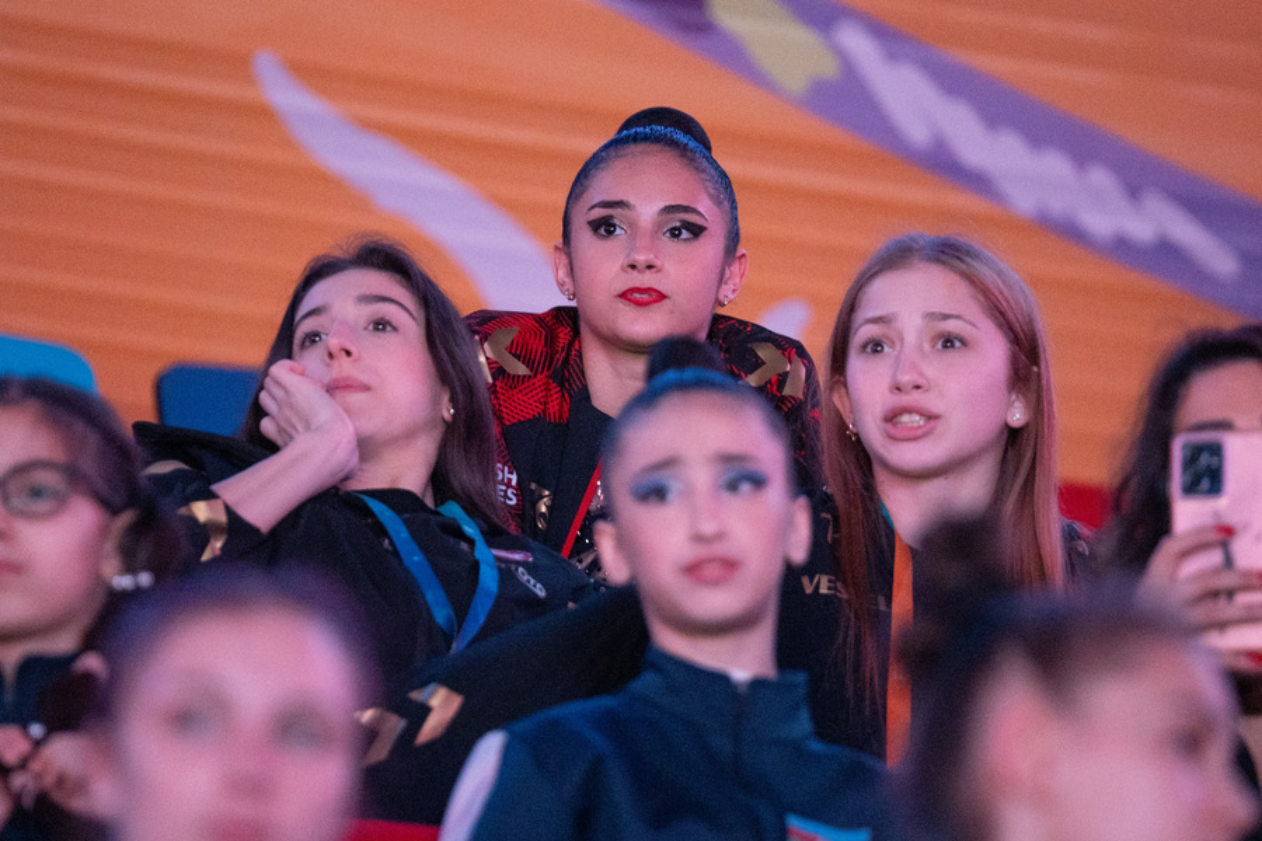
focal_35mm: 300
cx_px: 631
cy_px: 420
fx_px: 10516
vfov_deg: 4.6
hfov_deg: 6.9
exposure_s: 1/200
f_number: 2.8
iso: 5000
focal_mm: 200
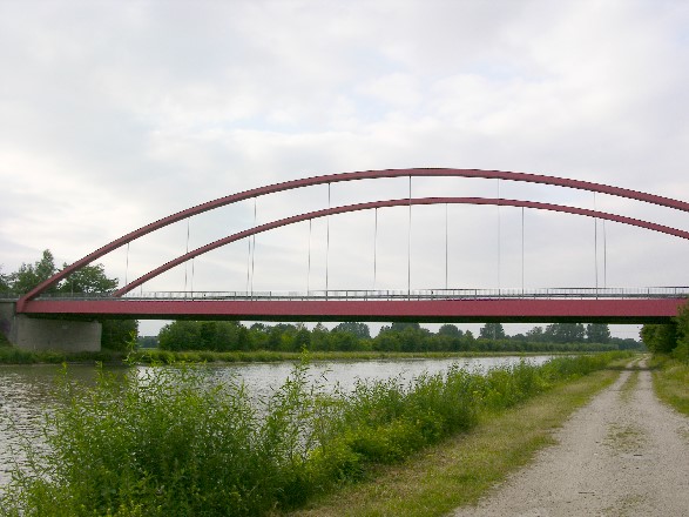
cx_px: 344
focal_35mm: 35
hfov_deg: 52.6
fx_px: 697
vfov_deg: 40.7
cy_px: 258
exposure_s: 1/105
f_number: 6.3
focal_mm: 8.9
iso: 50
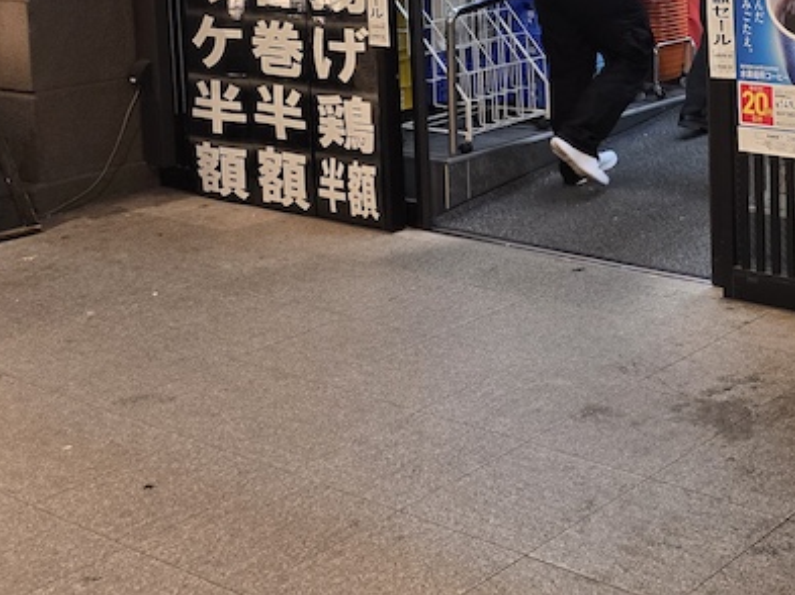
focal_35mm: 60
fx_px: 1377
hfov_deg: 29.5
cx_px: 846
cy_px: -20
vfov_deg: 23.2
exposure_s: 1/120
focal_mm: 6.3
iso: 160
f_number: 1.7
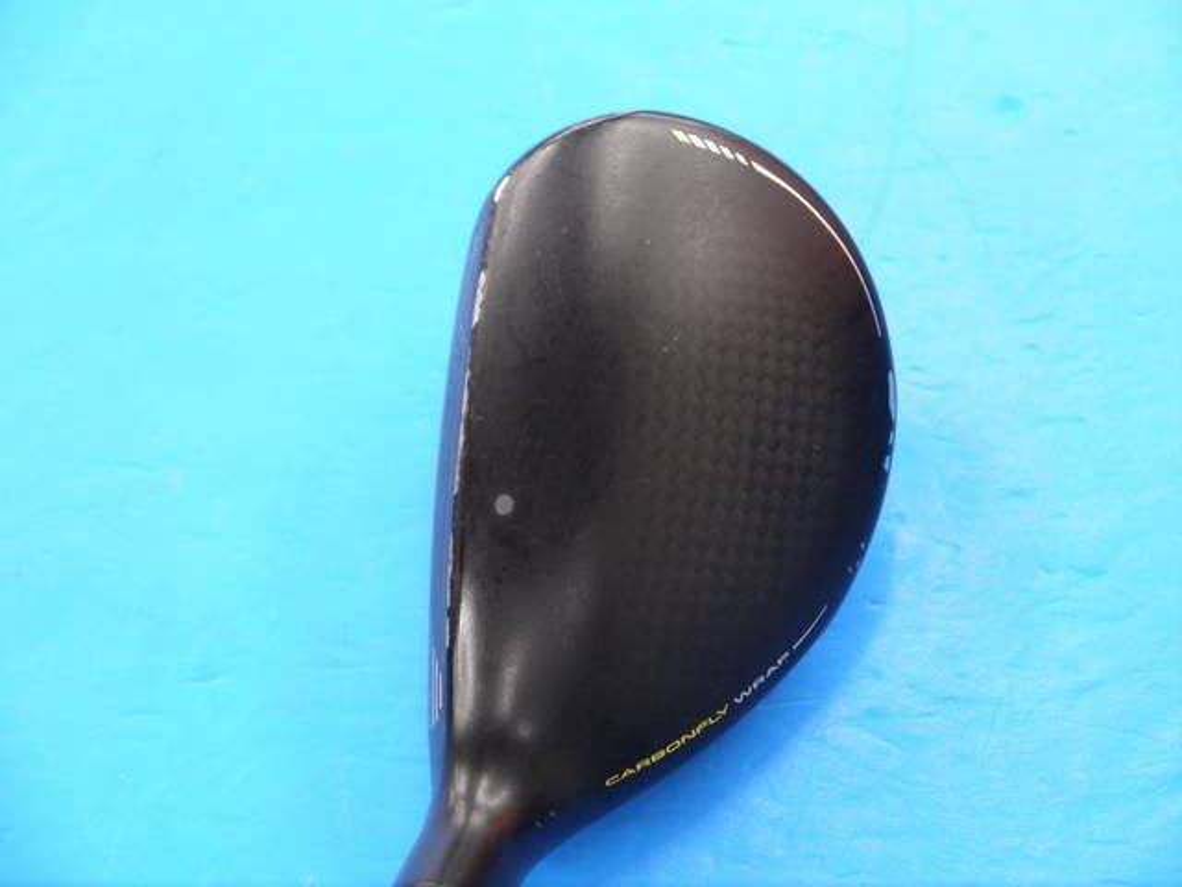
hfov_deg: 23.3
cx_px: 591
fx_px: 2868
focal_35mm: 84
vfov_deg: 17.6
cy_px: 444
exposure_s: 1/50
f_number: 5.6
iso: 800
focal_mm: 42
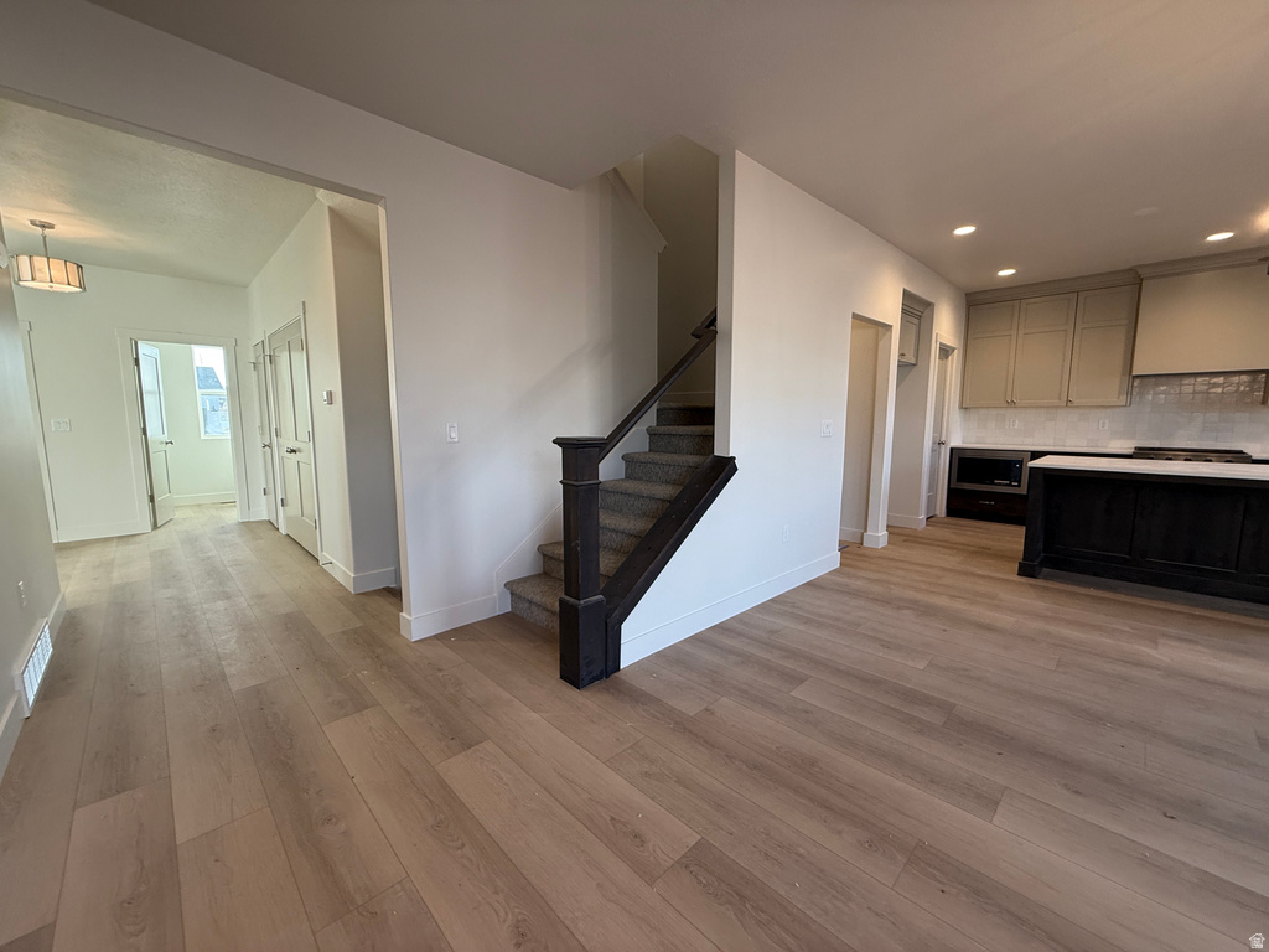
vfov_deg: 85.7
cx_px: 634
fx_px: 513
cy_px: 476
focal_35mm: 14
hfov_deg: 102.1
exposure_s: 1/120
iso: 125
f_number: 2.2
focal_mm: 2.22
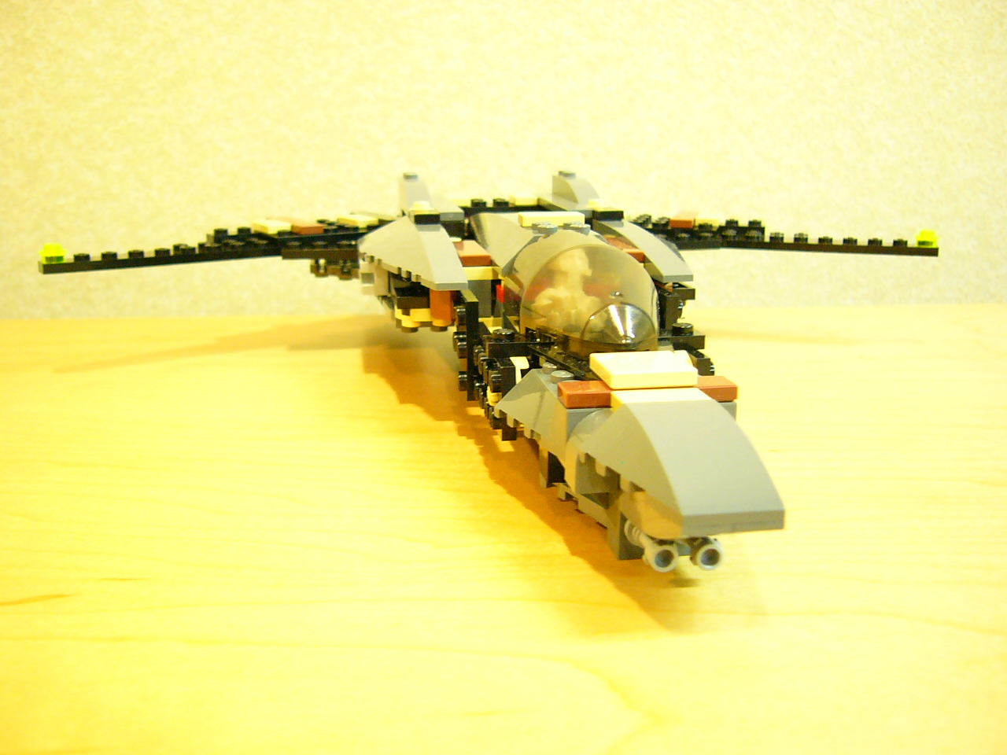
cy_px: 378
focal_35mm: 35
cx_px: 504
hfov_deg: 52.6
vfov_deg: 40.7
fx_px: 1018
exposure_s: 1/8
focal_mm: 5.8
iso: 200
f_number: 2.8
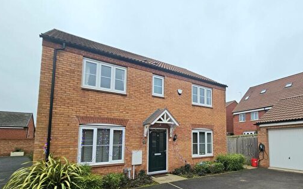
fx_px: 157
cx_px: 201
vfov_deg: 61.0
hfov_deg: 85.1
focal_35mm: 19
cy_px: 122
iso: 64
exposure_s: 1/100
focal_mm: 2.2
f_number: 2.2
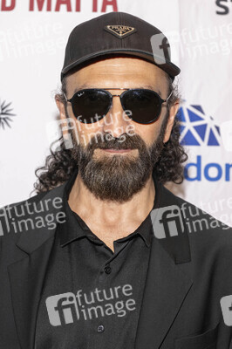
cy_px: 174
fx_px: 949
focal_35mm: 98
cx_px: 116
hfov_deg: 13.9
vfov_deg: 20.8
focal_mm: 98
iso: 800
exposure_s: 1/200
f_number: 5.6
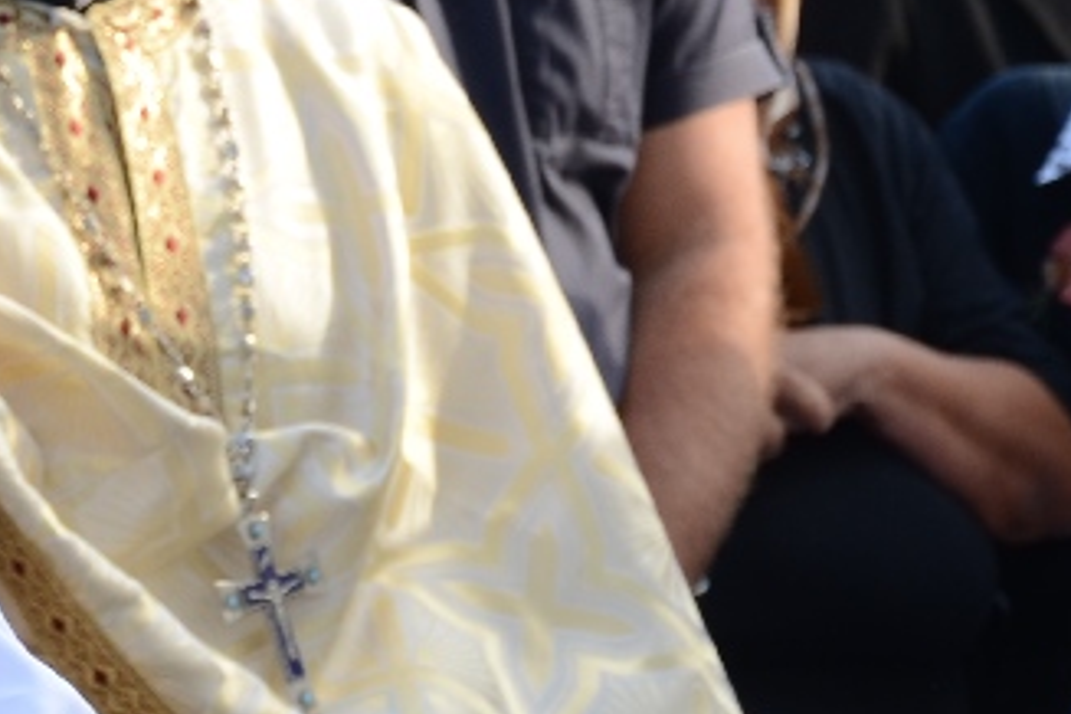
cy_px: 170
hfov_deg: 5.6
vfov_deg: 3.8
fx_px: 10798
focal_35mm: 363
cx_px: -357
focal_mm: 66
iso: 160
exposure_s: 1/100
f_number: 5.6
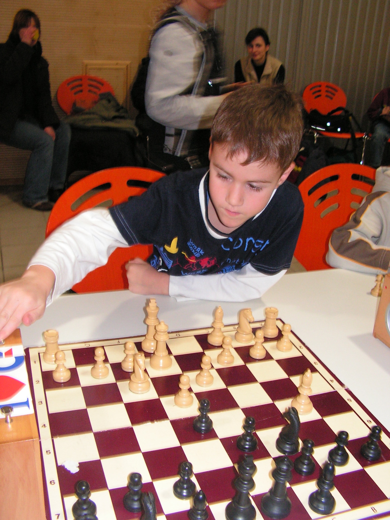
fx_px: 541
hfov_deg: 39.7
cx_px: 195
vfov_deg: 51.4
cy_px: 260
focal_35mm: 36
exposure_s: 1/40
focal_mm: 6
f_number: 3.2
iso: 200
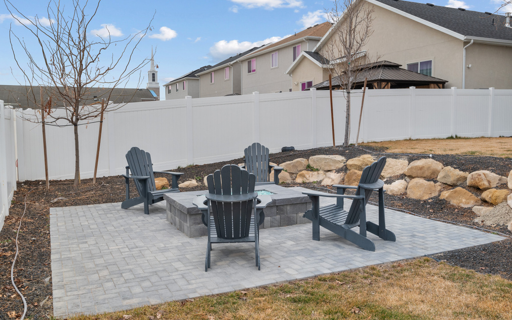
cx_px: 256
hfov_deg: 61.2
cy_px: 156
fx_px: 433
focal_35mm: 31
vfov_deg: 40.6
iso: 800
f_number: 8
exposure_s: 1/40
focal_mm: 30
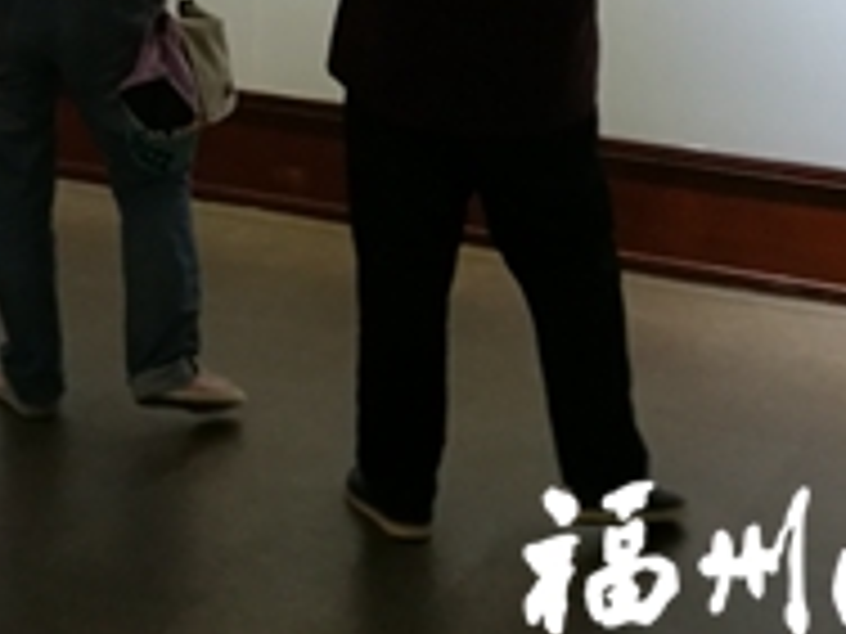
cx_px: 36
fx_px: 2102
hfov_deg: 22.1
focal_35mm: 86
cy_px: -148
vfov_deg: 16.4
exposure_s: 1/33.3
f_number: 2.2
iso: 200
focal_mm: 4.5
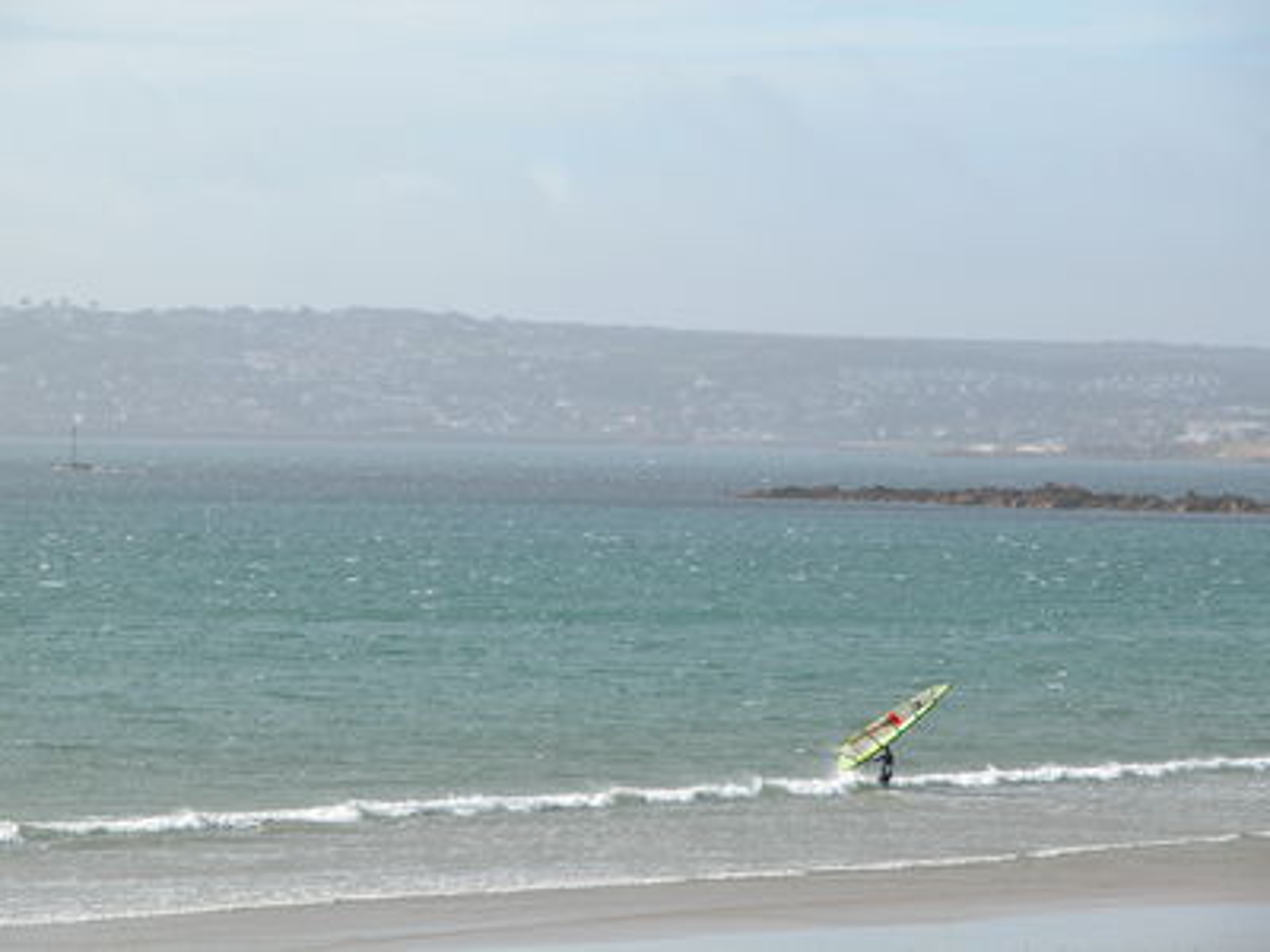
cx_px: 635
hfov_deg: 10.4
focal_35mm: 191
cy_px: 476
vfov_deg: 7.8
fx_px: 7007
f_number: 5.7
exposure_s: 1/452
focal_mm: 48.5
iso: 100
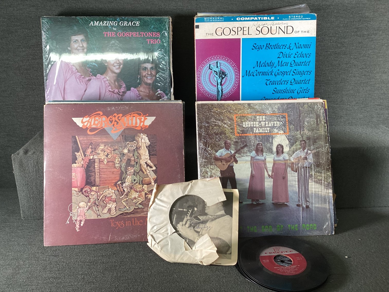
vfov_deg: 45.4
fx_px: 348
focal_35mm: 31
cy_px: 146
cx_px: 194
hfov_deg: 58.3
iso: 64
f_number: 2.4
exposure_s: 1/60
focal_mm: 3.3
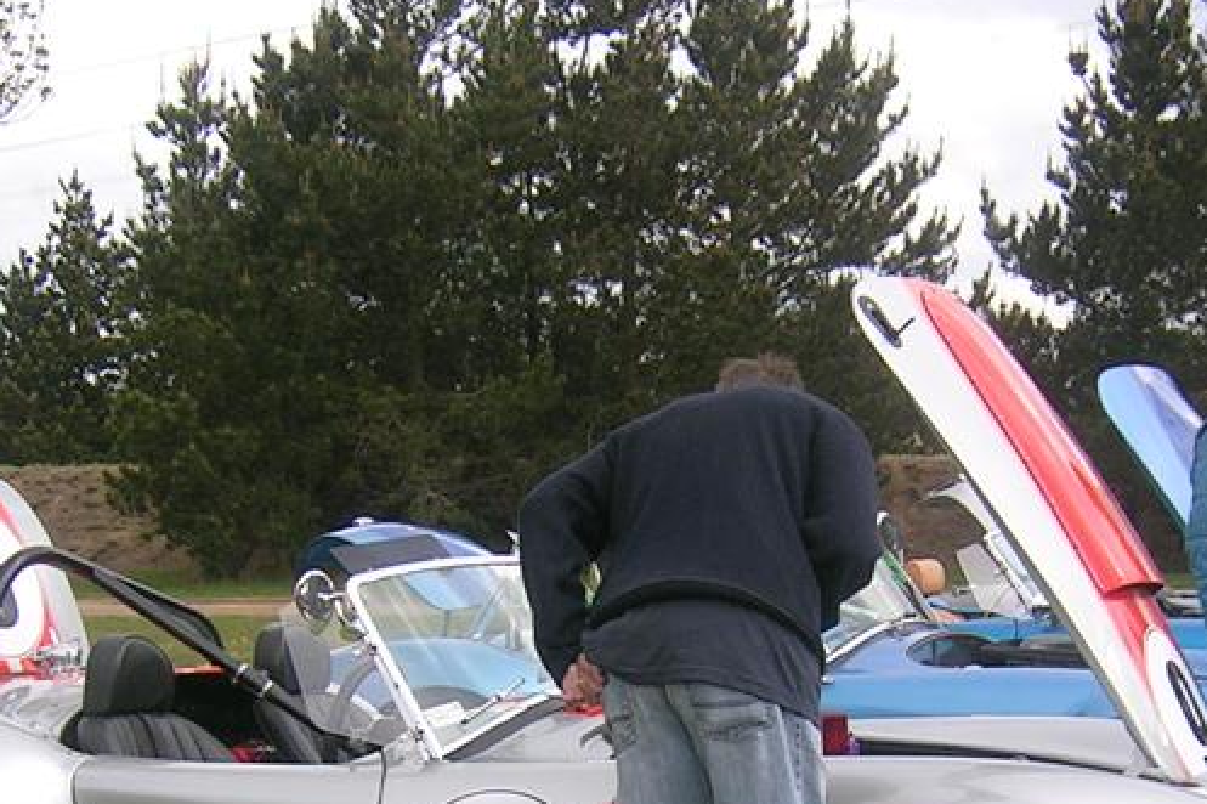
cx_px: 758
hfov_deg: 26.9
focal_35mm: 75
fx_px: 2514
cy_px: 840
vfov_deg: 17.7
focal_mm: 5.4
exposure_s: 1/346
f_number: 2.8
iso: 50
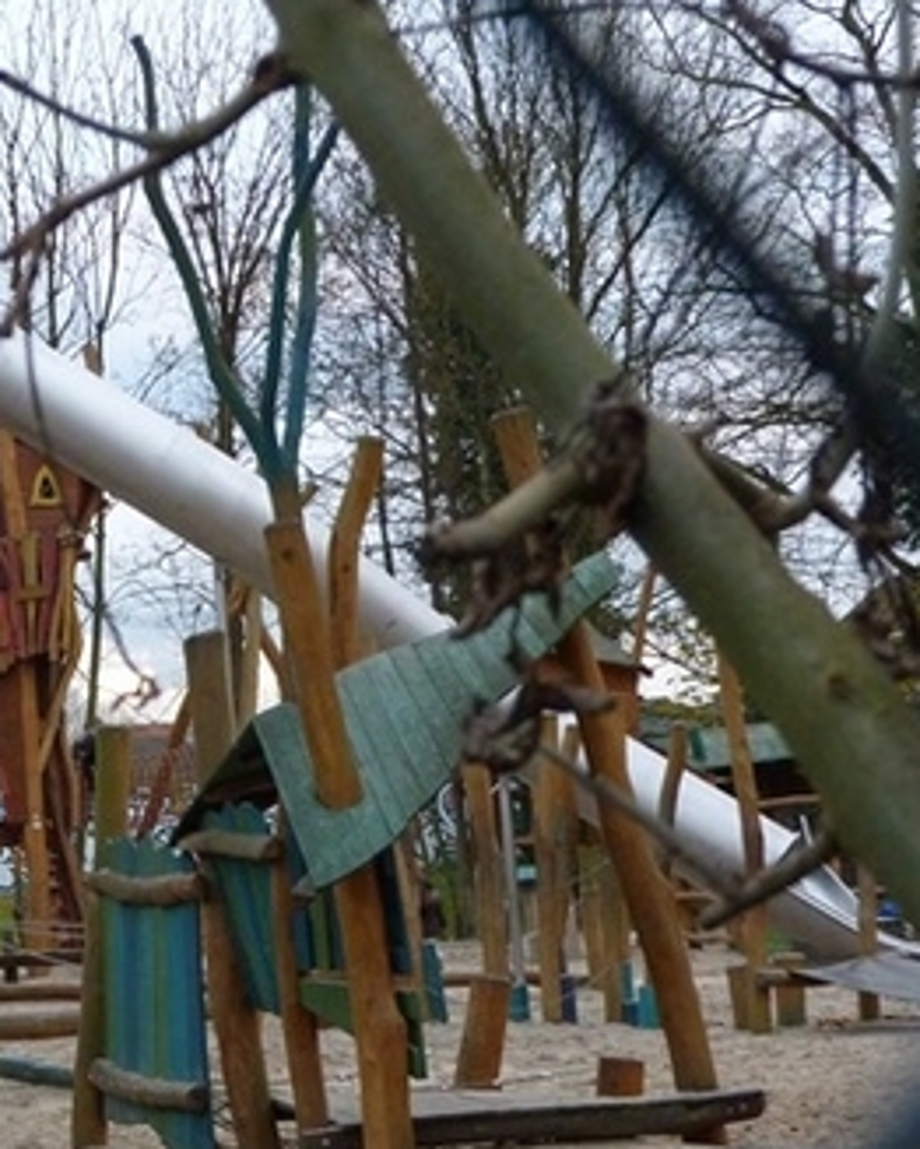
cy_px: 647
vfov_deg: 18.8
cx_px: -123
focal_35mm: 102
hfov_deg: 14.7
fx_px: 3468
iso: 320
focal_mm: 10.2
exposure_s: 1/60
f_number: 3.2
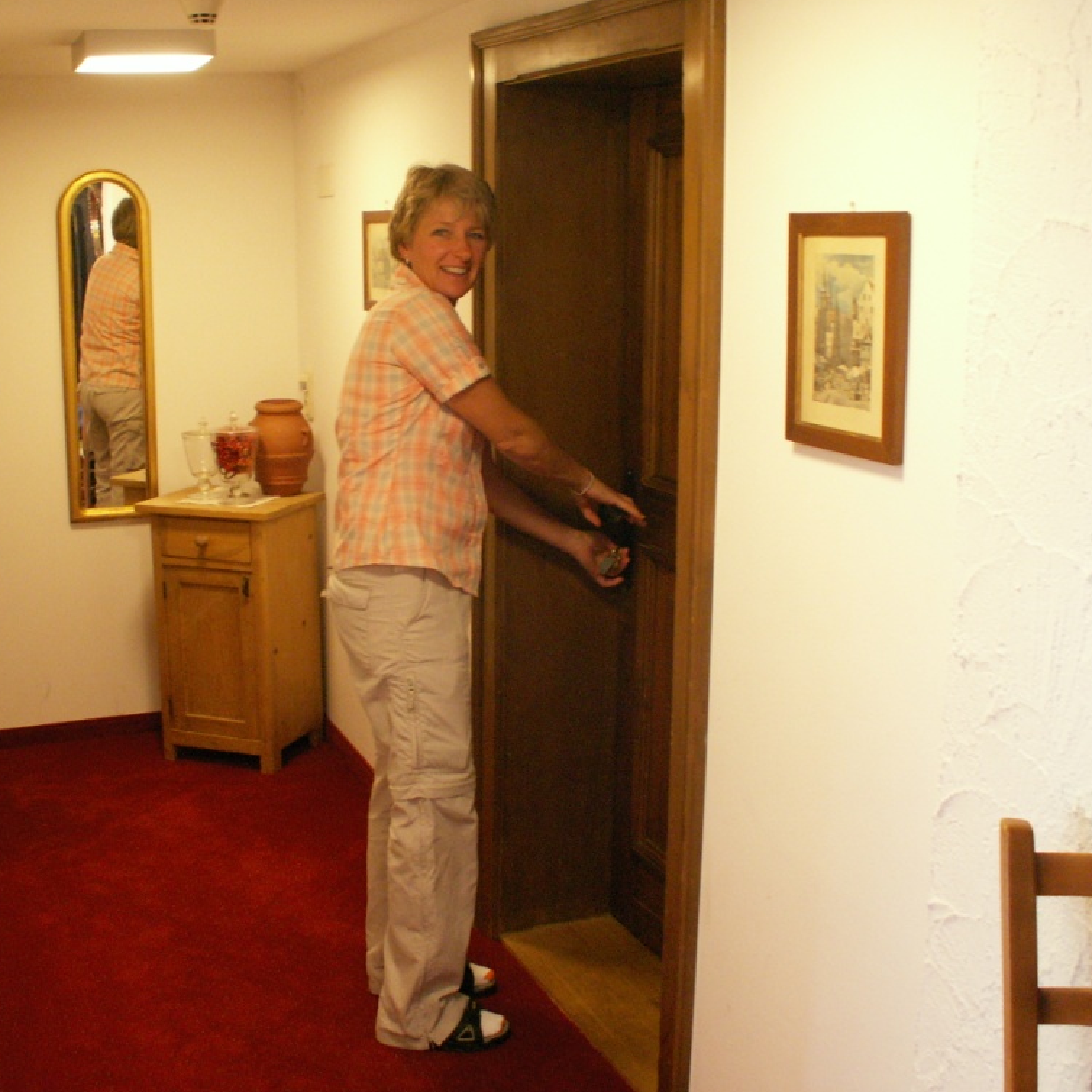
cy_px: 546
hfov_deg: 39.9
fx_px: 1499
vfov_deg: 40.0
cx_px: 442
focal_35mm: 42
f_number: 2.8
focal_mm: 5.86
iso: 160
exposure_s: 1/10
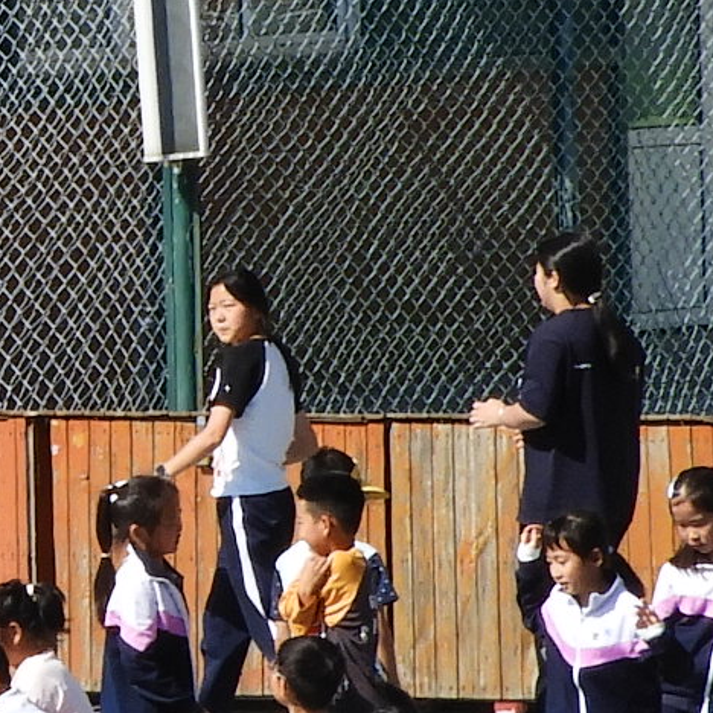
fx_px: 25867
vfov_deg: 1.6
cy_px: 262
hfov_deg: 1.6
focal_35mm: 1110
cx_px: -640
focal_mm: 32.2
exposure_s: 1/500
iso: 100
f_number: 5.3
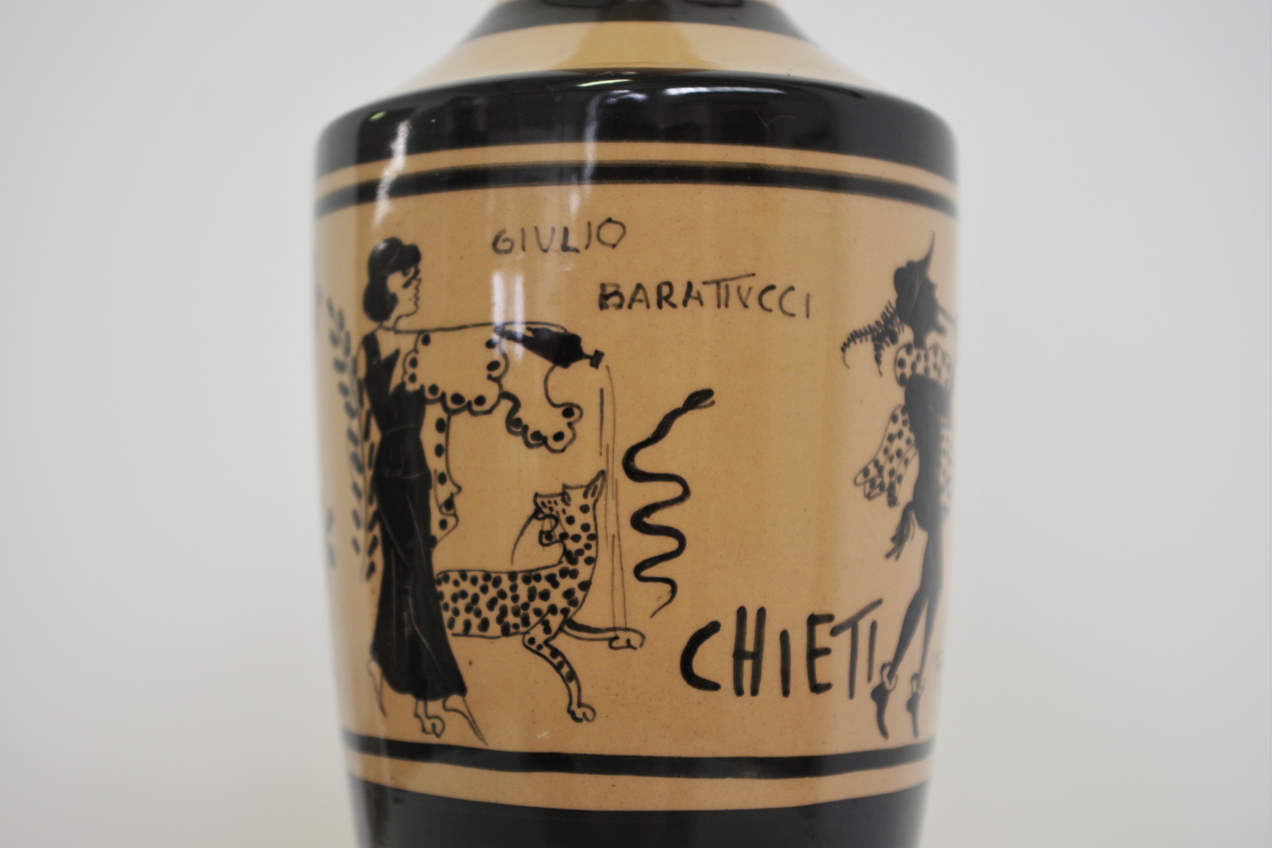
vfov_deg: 26.0
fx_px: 1837
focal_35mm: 52
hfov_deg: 38.2
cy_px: 424
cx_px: 636
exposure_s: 1/80
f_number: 4.5
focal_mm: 35
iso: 400
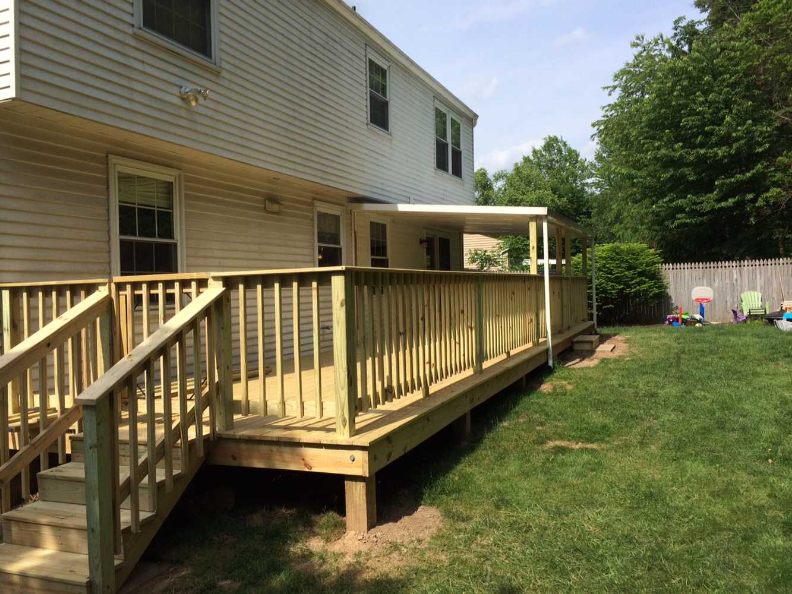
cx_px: 396
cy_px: 297
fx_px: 664
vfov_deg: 48.2
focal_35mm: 29
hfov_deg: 61.7
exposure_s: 1/2160
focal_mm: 4.15
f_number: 2.2
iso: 32
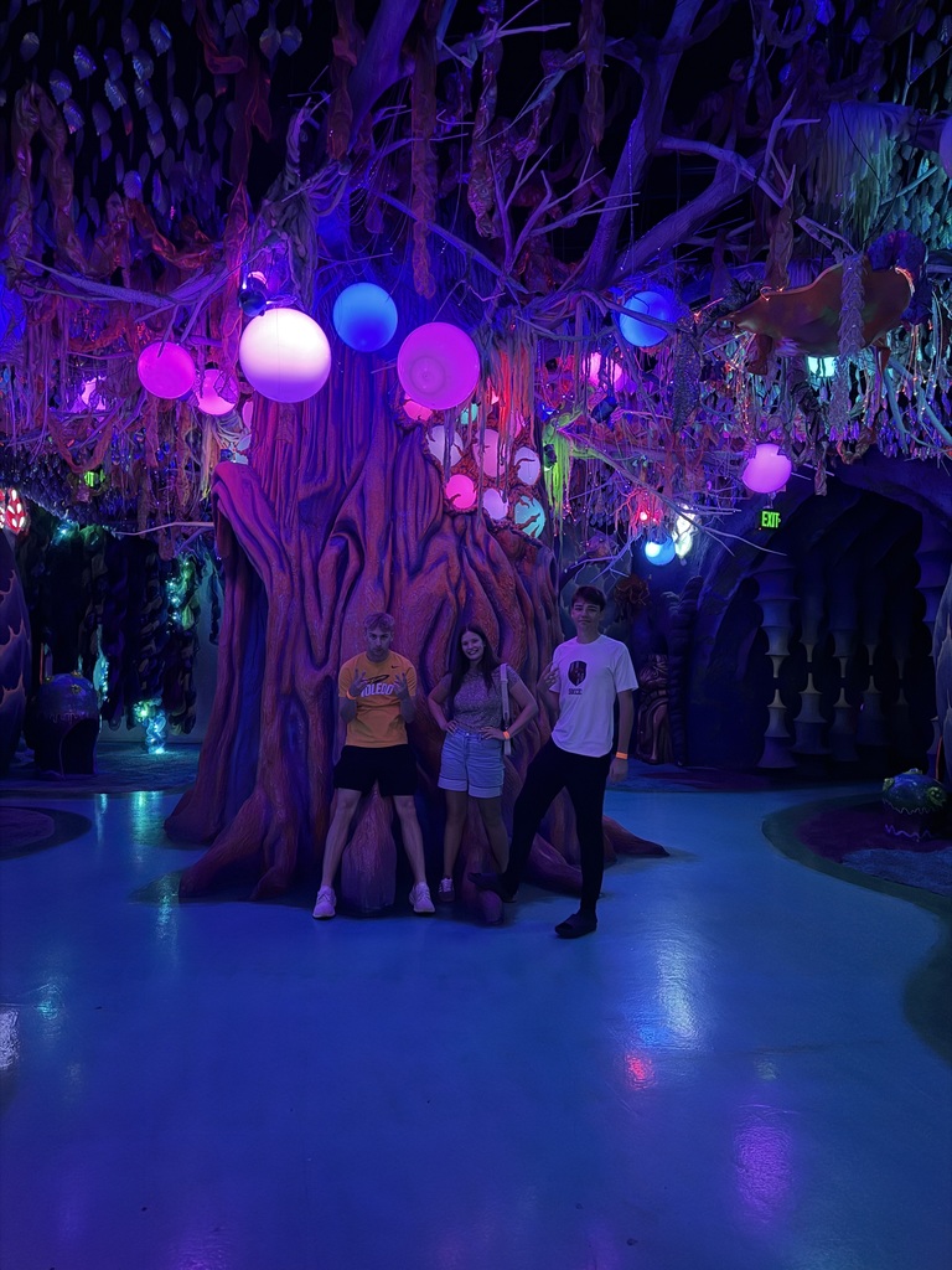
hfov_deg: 56.8
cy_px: 635
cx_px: 476
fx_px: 880
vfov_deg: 71.6
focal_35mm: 24
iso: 1600
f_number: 1.78
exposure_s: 1/26
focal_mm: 6.76
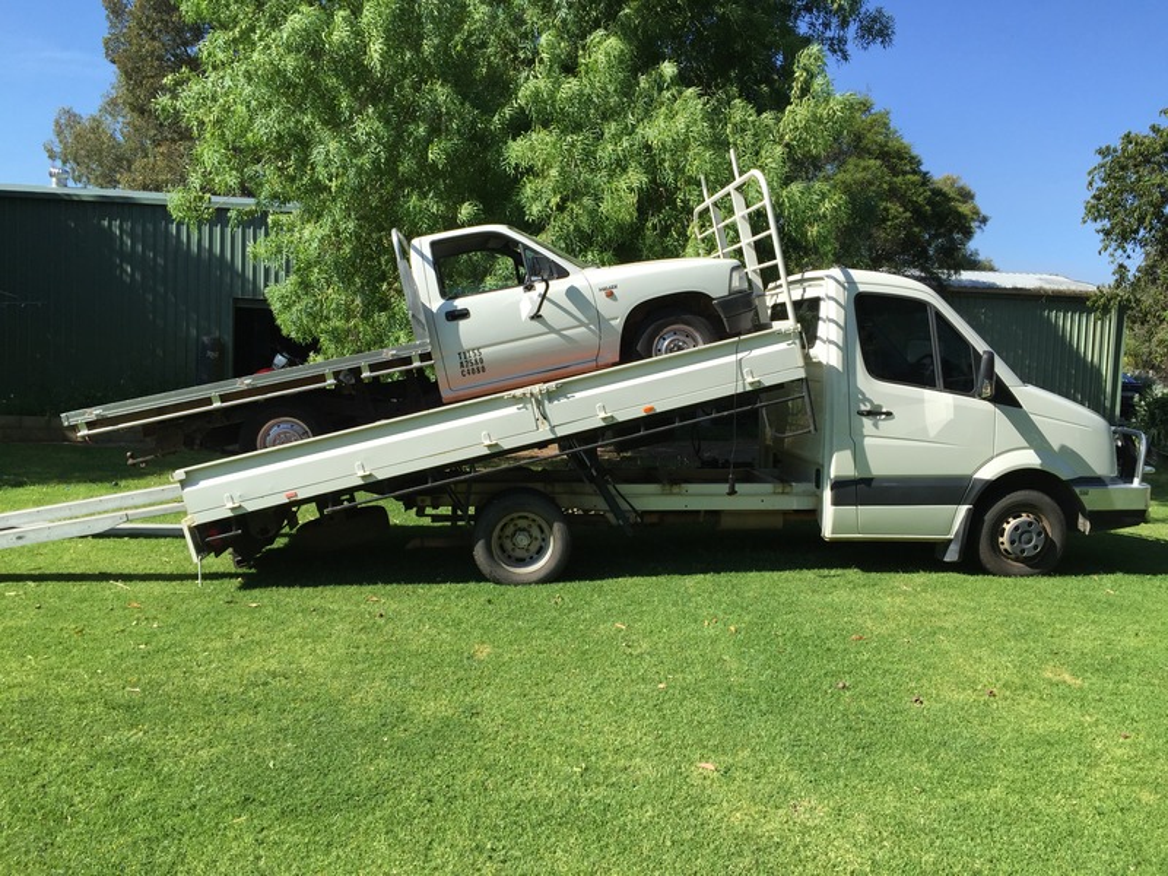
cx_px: 584
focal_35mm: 29
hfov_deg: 61.7
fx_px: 979
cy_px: 438
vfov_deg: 48.2
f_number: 2.2
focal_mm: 4.15
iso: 32
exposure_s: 1/1582
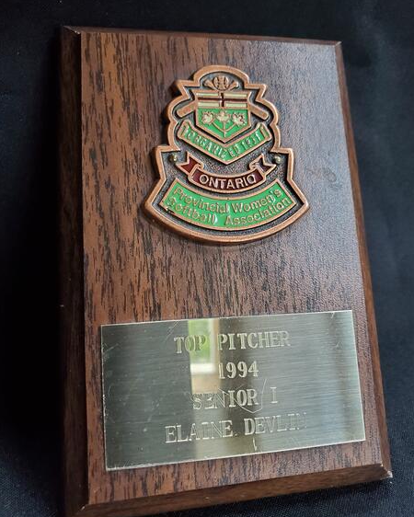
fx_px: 429
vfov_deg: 62.2
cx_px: 211
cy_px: 252
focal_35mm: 28
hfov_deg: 51.6
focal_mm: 4.3
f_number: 2.4
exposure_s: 1/40
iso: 500
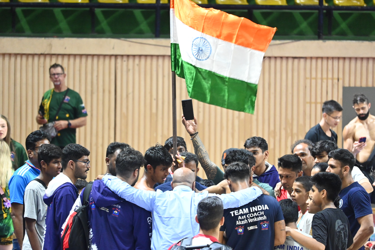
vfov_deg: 3.7
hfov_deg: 5.5
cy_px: 125
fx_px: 3906
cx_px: 188
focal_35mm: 375
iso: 3600
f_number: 6.3
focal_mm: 250
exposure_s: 1/125
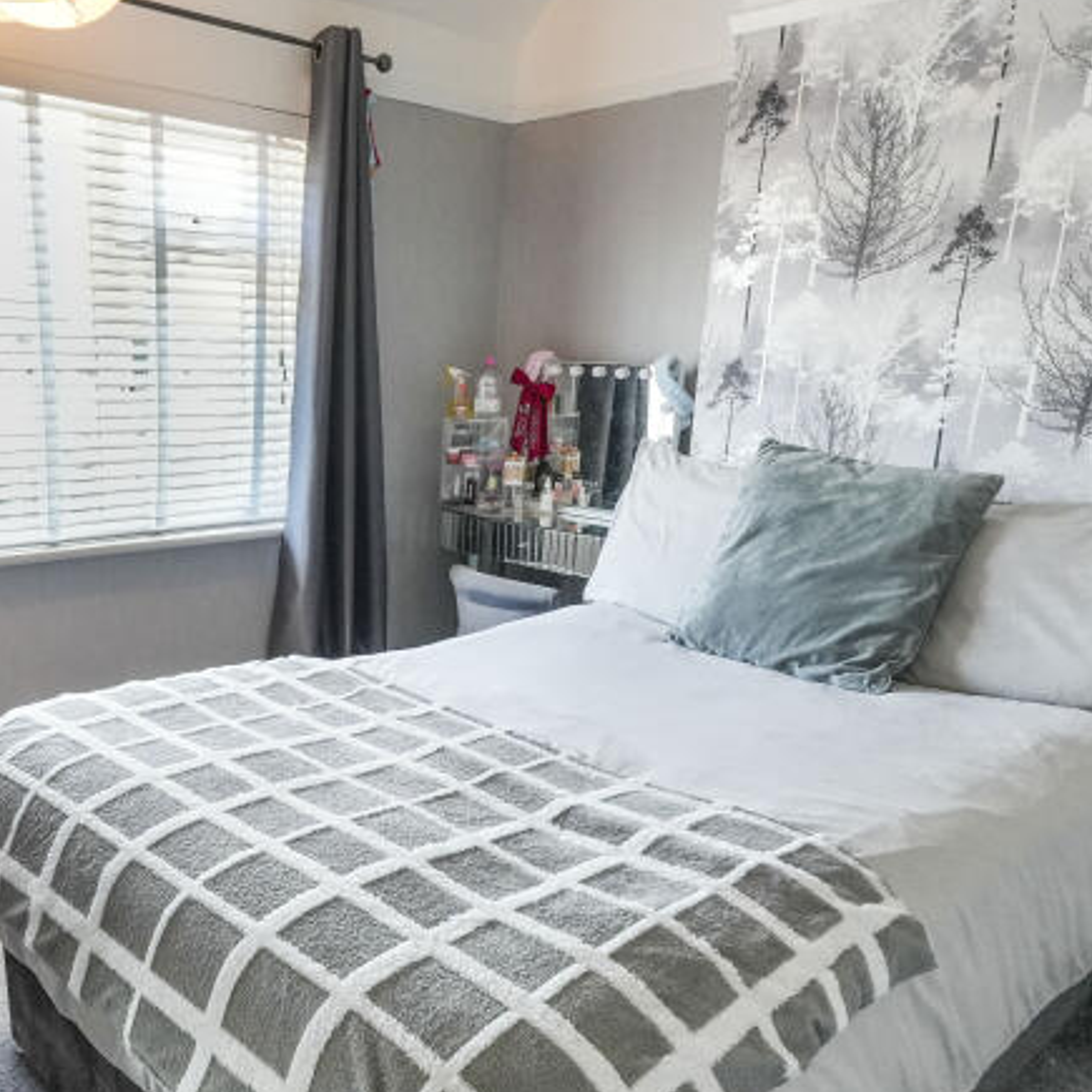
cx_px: 336
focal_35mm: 30
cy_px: 679
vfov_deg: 53.5
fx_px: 1071
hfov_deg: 52.7
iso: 1000
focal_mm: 10
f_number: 4
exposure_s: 1/160
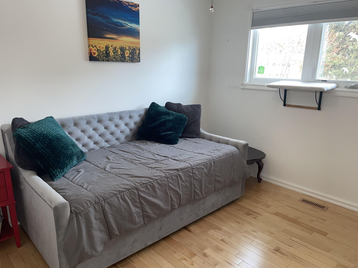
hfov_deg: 65.3
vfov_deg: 51.4
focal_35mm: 27
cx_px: 174
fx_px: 279
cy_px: 138
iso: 50
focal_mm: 4.2
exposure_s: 1/120
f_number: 1.6
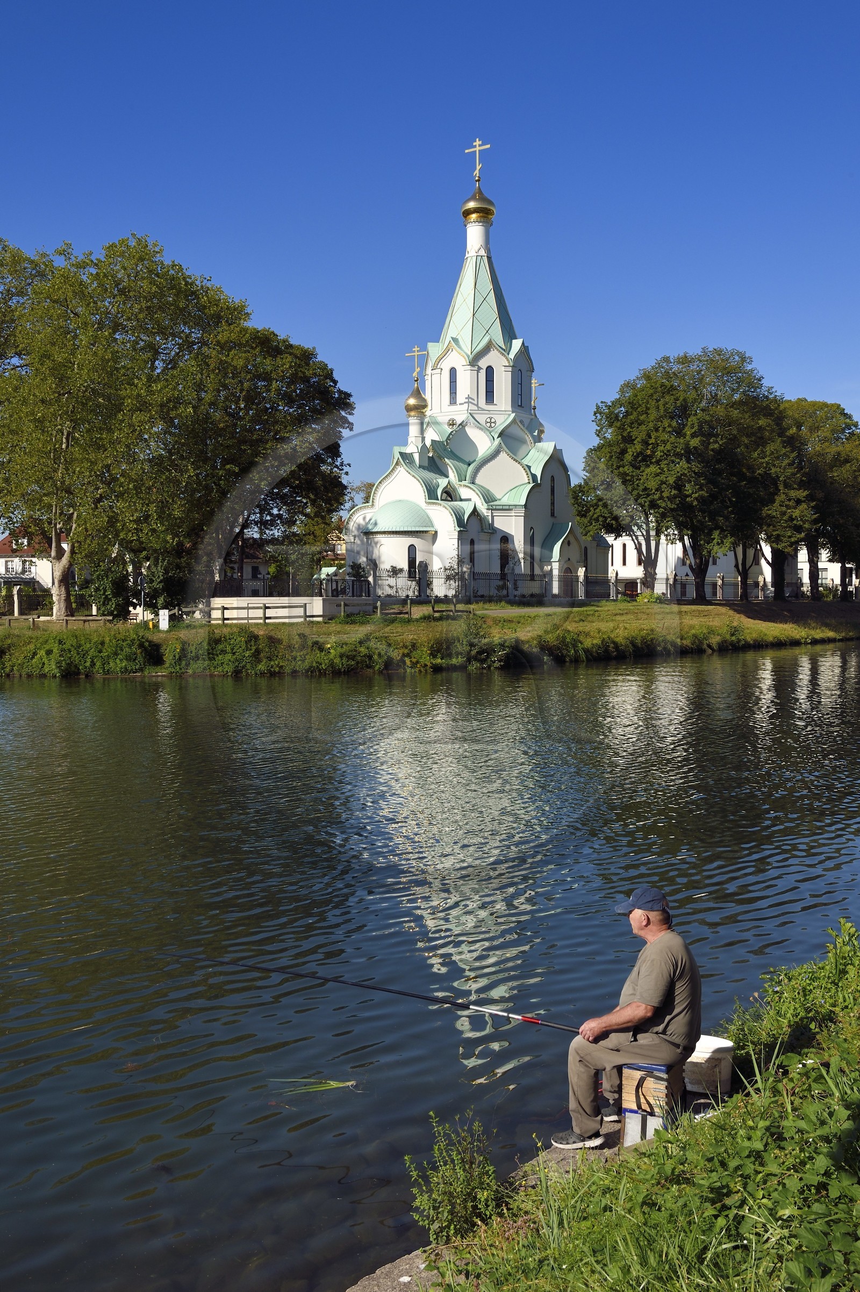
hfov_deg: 35.0
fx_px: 1363
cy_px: 646
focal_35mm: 38
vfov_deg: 50.7
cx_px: 430
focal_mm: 38
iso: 200
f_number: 16
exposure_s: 1/250
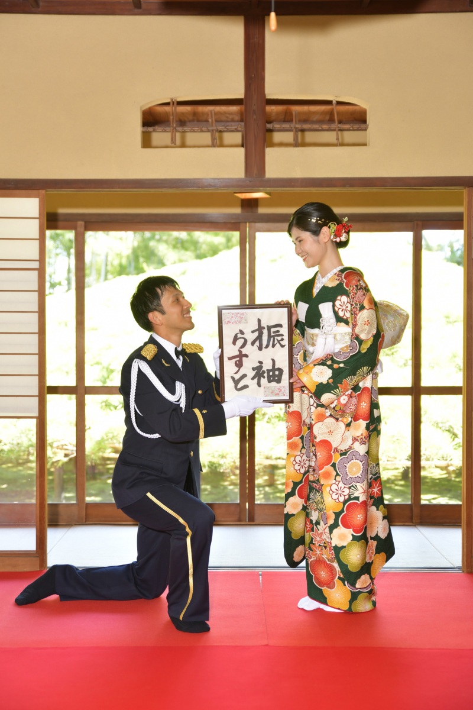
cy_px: 355
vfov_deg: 43.6
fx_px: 887
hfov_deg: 29.9
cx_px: 236
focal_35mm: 45
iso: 400
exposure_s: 1/125
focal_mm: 45
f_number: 2.8
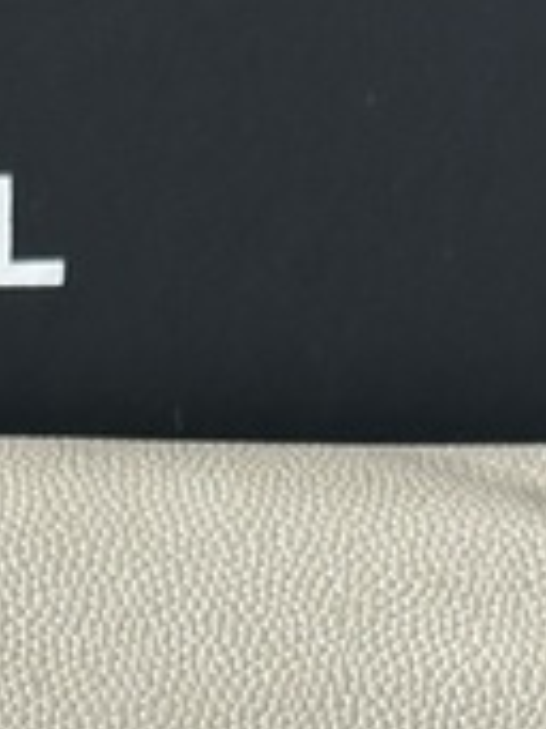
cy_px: 1513
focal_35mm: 225
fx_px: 4738
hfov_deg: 6.5
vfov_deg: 8.3
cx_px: -303
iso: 80
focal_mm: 6.86
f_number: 1.78
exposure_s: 1/139
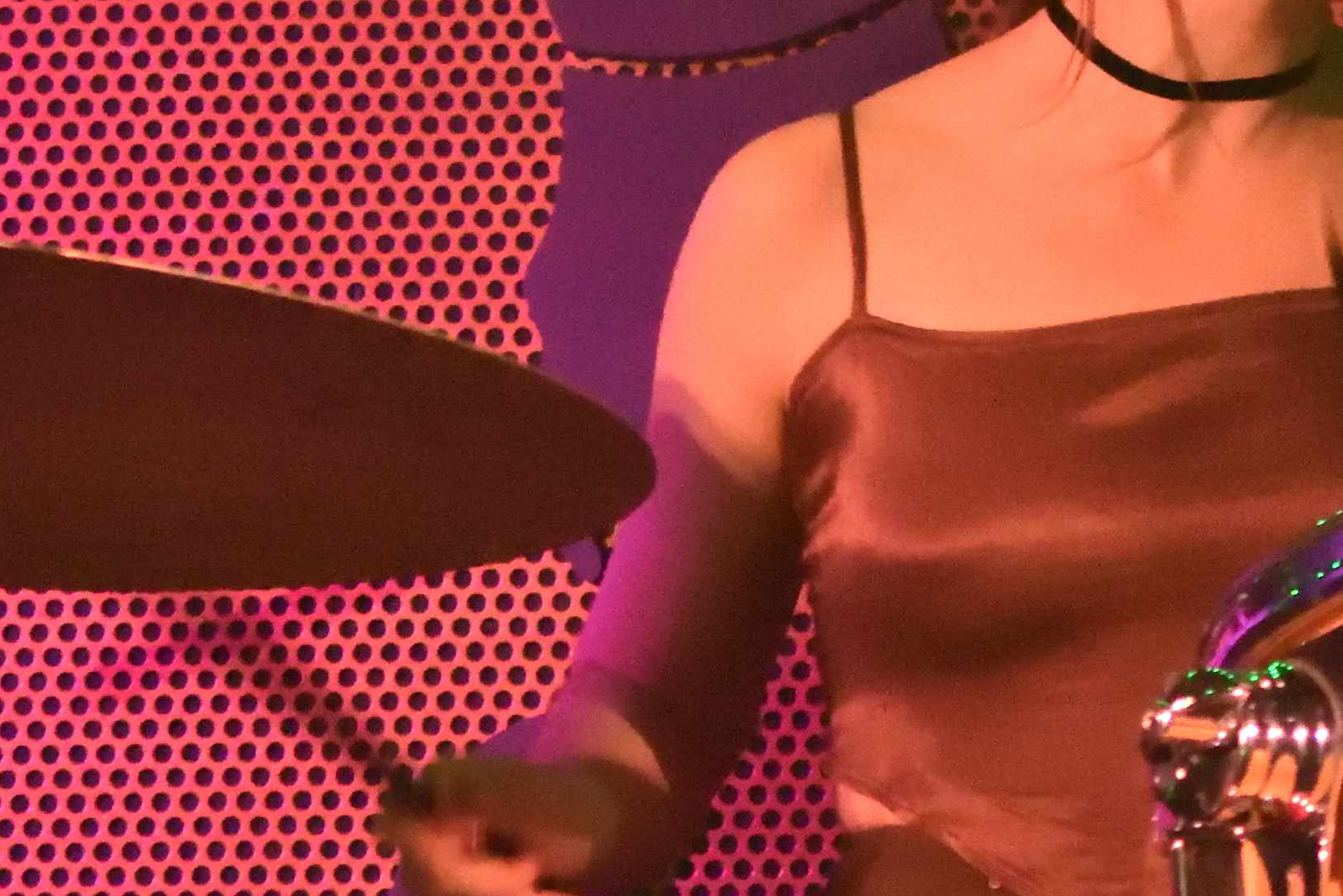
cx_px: 1305
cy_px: 30
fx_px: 7156
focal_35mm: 192
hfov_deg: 10.6
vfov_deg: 7.1
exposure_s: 1/100
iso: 8000
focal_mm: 35
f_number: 4
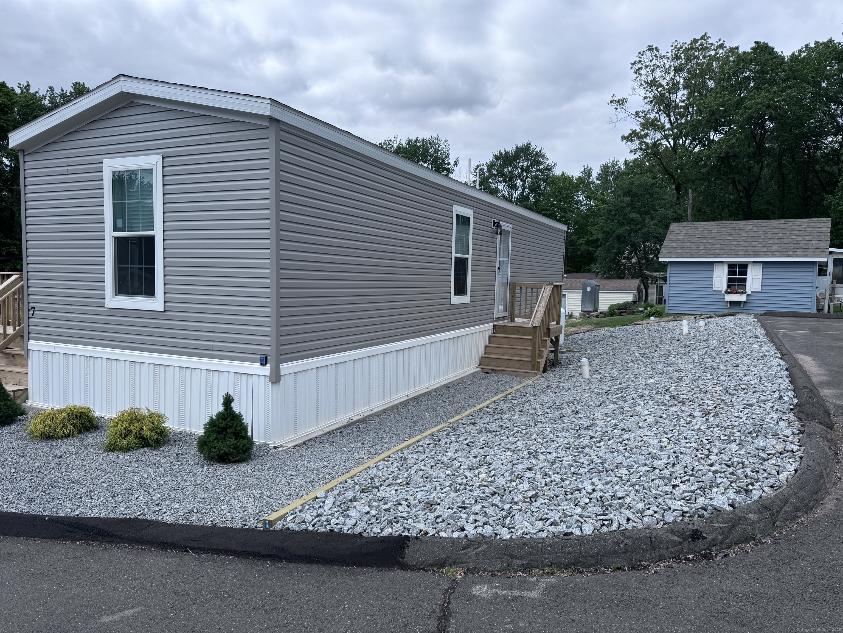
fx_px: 584
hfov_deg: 71.6
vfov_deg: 56.8
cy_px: 316
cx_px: 422
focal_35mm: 24
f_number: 1.78
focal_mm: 6.76
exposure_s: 1/5814
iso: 80
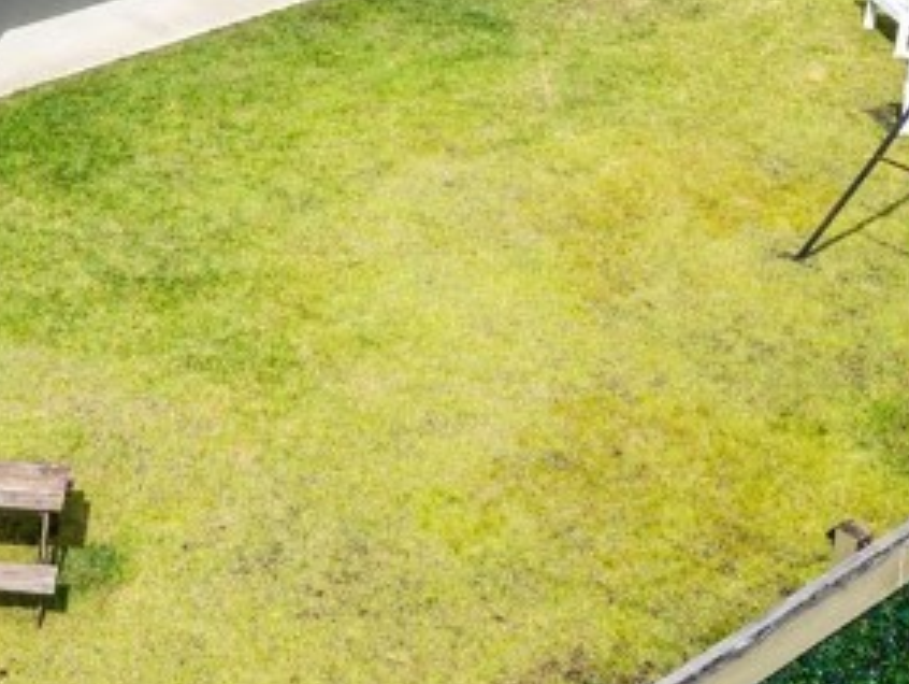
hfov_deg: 22.1
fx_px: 2287
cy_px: -165
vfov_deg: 16.2
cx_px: 132
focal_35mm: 87
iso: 100
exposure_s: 1/3200
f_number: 1.8
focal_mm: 8.67
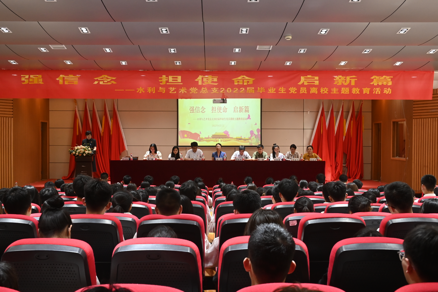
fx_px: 487
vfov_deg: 33.4
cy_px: 146
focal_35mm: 40
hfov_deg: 48.5
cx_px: 219
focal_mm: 27
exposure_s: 1/30
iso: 1100
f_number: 7.1
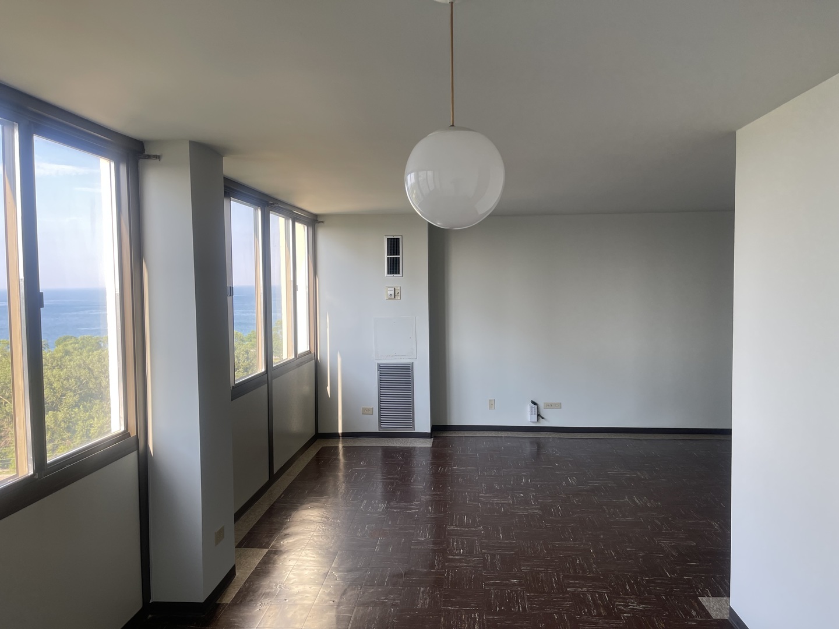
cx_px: 420
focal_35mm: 25
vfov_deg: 54.9
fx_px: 606
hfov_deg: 69.4
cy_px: 314
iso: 32
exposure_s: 1/201
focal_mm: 5.1
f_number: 1.6
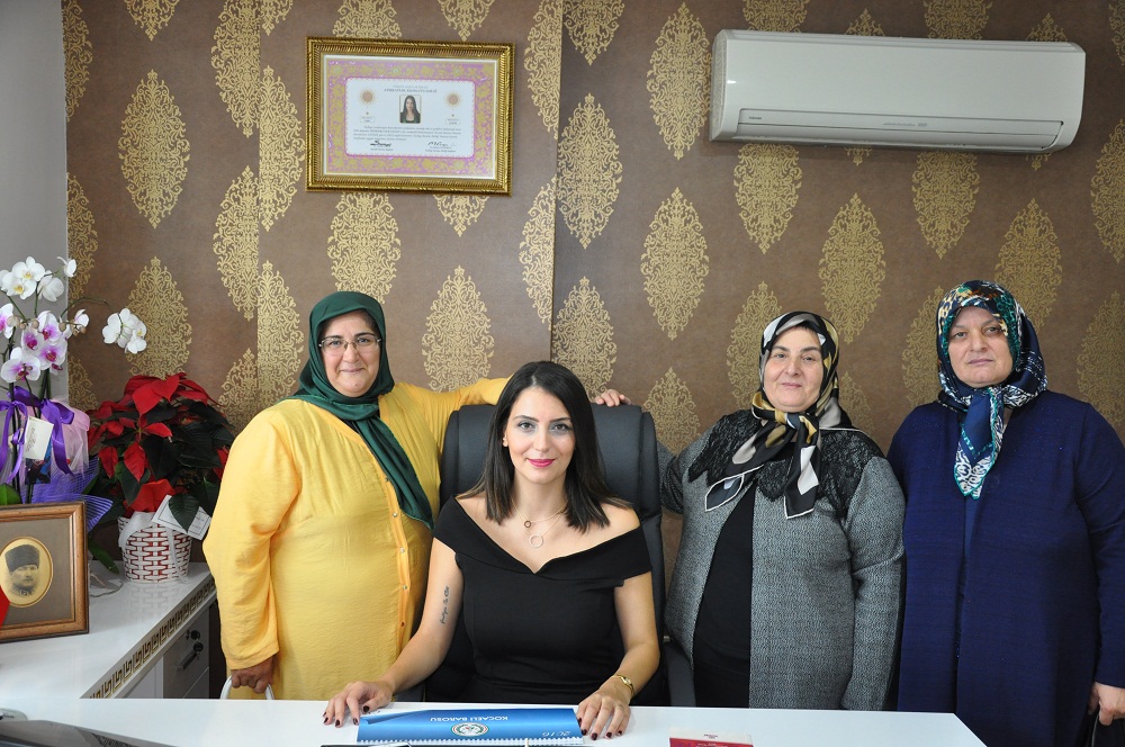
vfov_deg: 35.4
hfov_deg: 51.3
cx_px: 562
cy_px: 374
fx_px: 1170
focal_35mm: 38
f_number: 4.5
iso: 1000
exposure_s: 1/60
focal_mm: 25
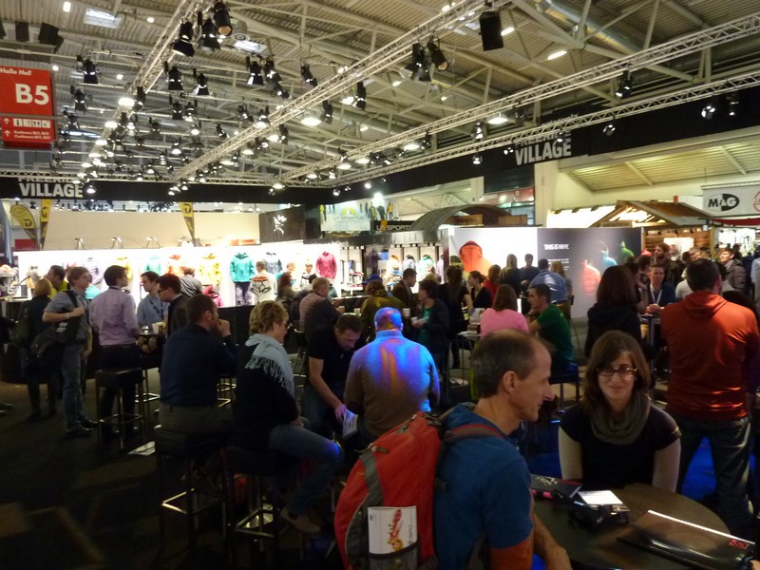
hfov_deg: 69.4
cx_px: 380
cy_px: 285
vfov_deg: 54.9
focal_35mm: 25
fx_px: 549
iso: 400
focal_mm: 4.1
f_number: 3.3
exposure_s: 1/20
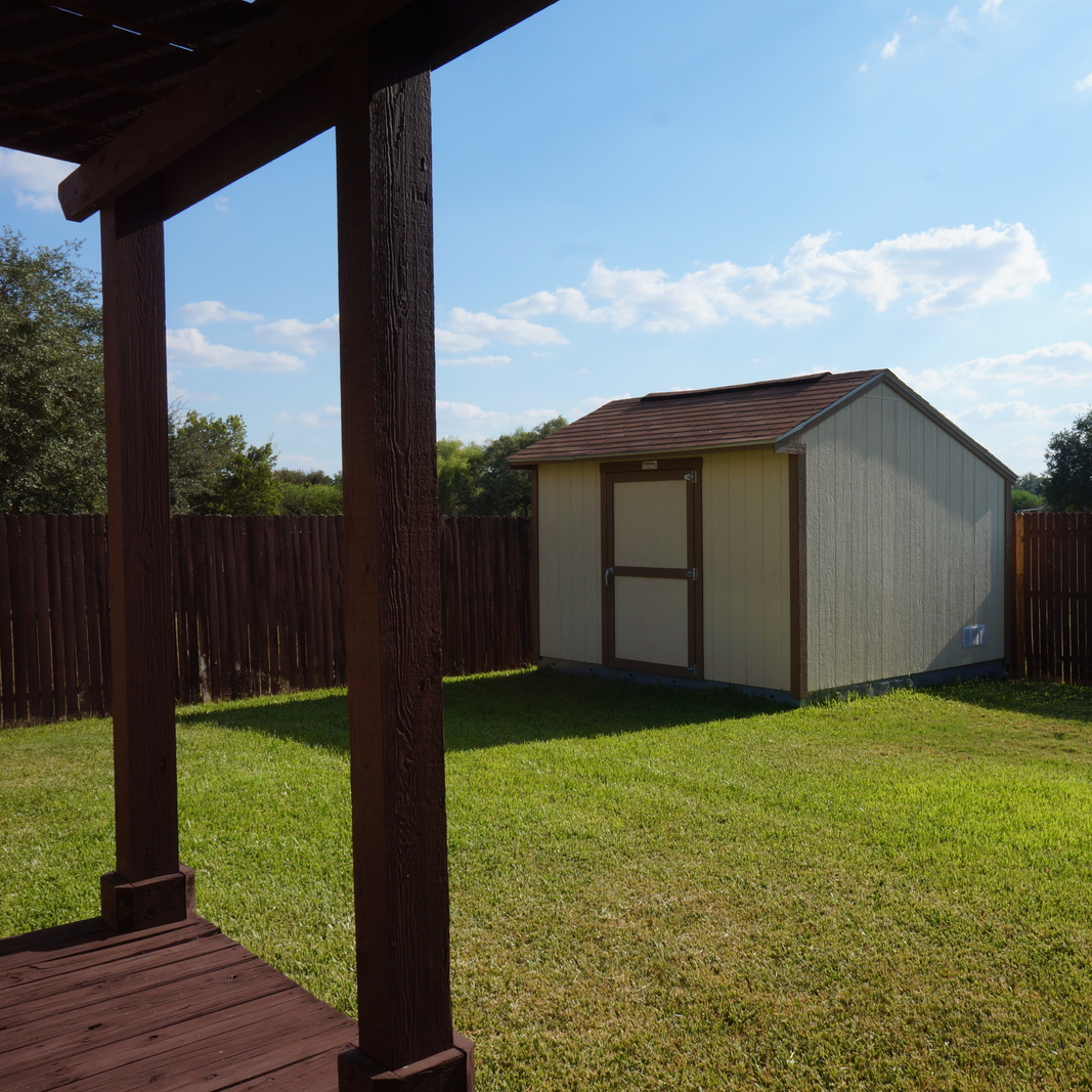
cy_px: 550
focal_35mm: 31
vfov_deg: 52.5
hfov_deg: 51.3
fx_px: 1106
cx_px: 754
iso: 100
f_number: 16
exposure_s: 1/100
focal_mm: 16
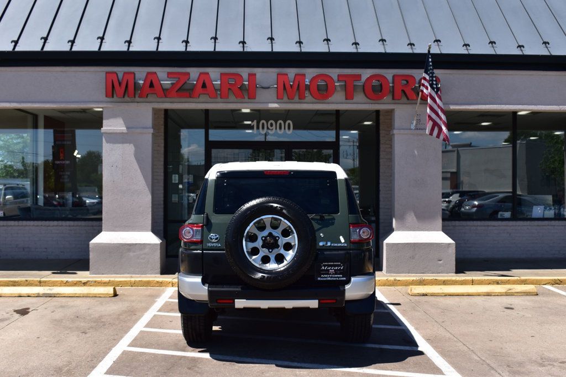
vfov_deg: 31.9
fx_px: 660
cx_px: 283
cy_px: 188
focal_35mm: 42
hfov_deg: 46.4
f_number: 11
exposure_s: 1/500
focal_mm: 28
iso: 320
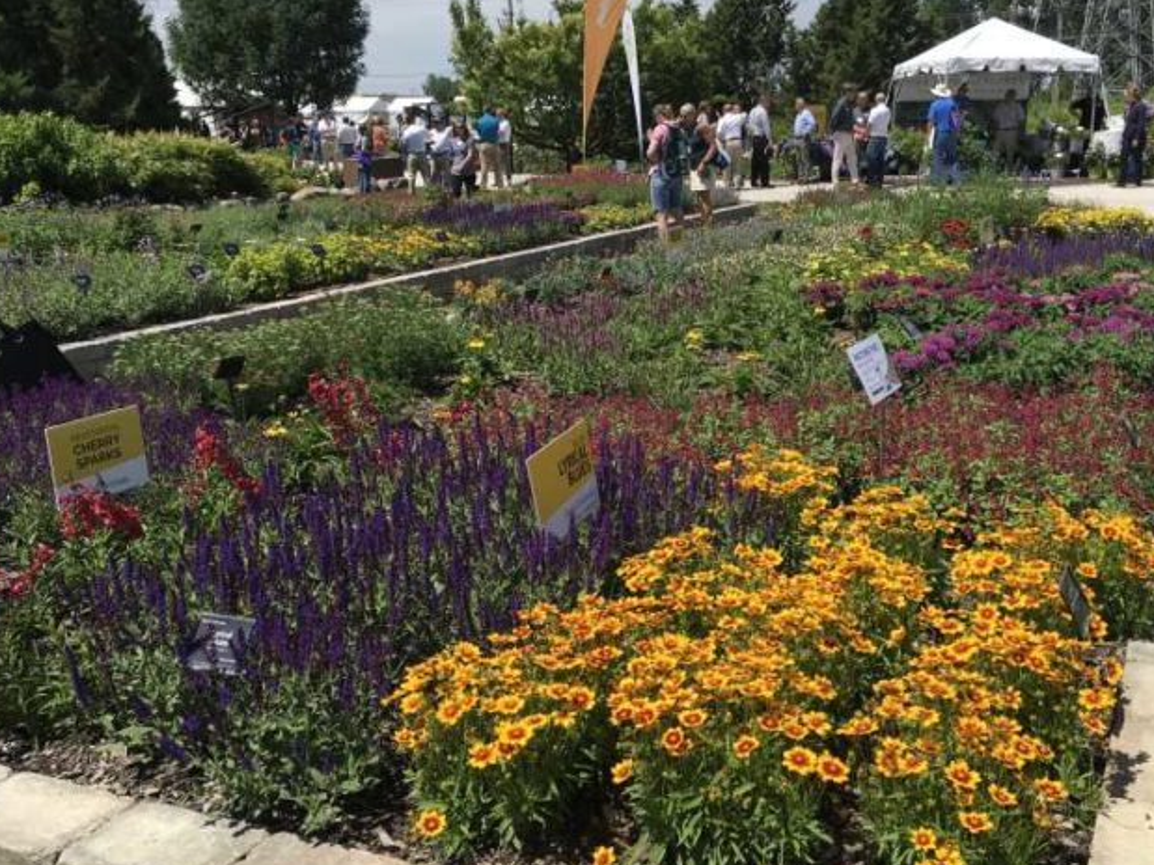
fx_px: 1200
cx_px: 692
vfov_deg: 39.6
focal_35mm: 36
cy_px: 444
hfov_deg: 51.0
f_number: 2.2
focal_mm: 4.15
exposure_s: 1/1923
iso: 25
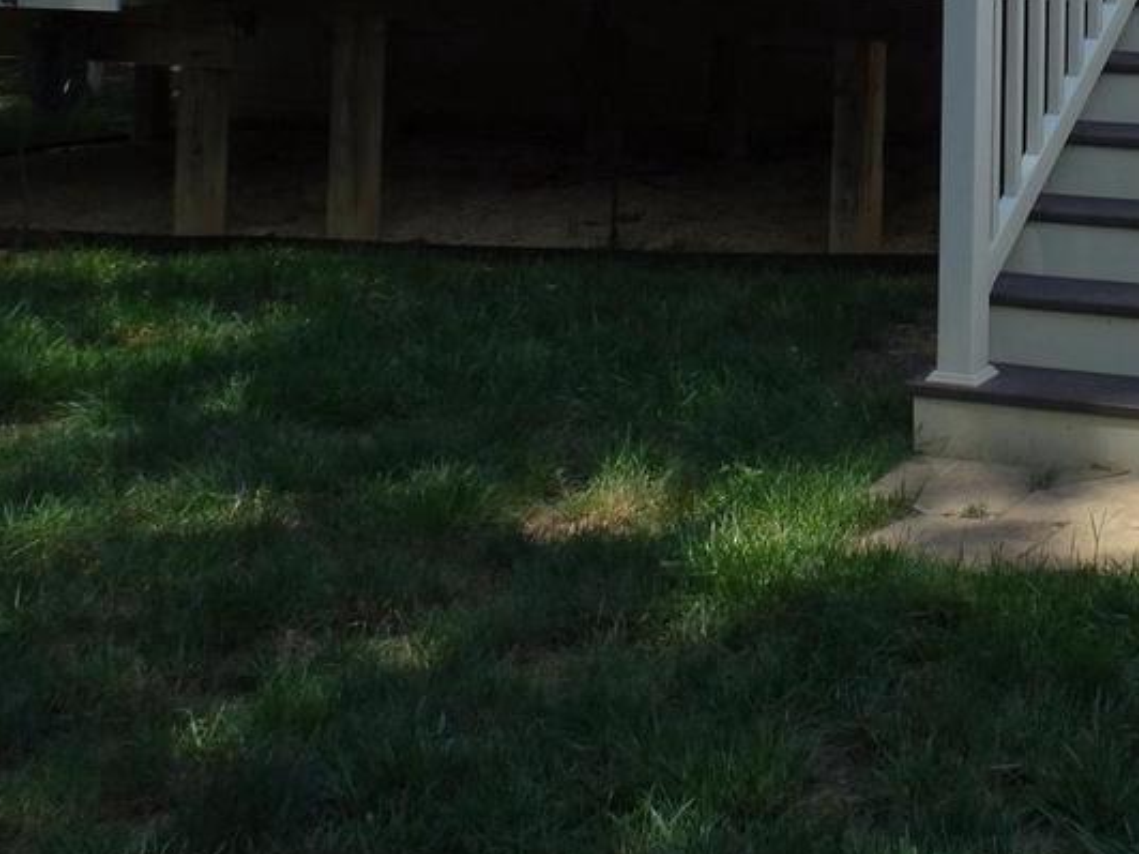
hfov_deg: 27.9
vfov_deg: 20.4
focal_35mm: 65
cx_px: 1163
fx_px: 2139
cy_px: -289
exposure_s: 1/800
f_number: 3.5
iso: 80
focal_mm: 4.1
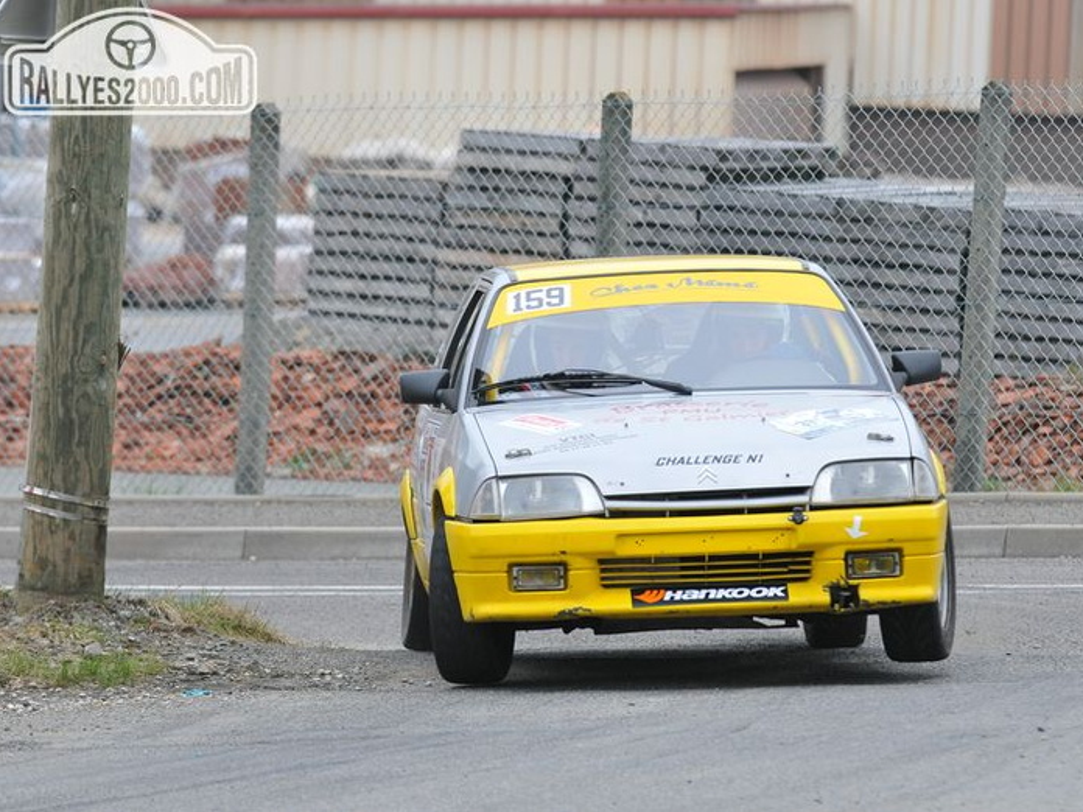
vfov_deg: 4.3
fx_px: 10762
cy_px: 405
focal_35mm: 344
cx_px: 610
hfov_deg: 5.8
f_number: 6.3
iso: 800
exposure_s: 1/800
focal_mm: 210
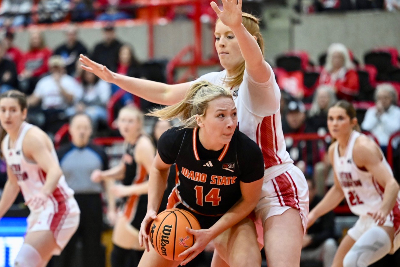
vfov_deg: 10.2
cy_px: 134
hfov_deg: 15.2
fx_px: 1500
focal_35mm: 135
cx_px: 200
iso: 6400
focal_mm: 135
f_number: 2.8
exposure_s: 1/1250
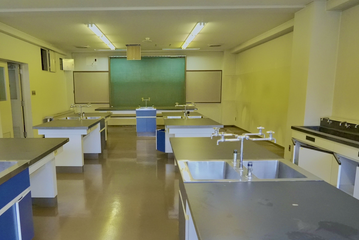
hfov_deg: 61.5
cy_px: 148
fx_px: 299
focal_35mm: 30
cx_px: 148
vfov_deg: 43.4
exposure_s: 1/2500
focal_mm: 24
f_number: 4
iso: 25600
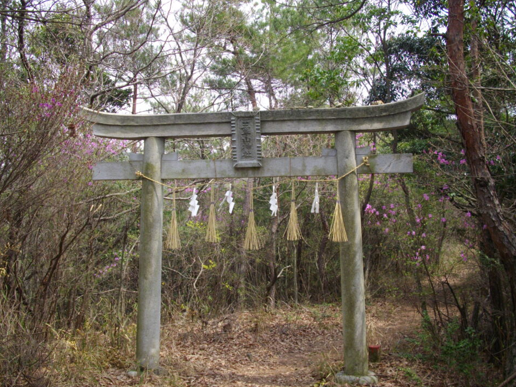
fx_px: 596
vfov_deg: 35.9
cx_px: 241
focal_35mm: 40
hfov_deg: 46.8
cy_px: 198
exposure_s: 1/500
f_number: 2.8
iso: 100
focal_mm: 6.2
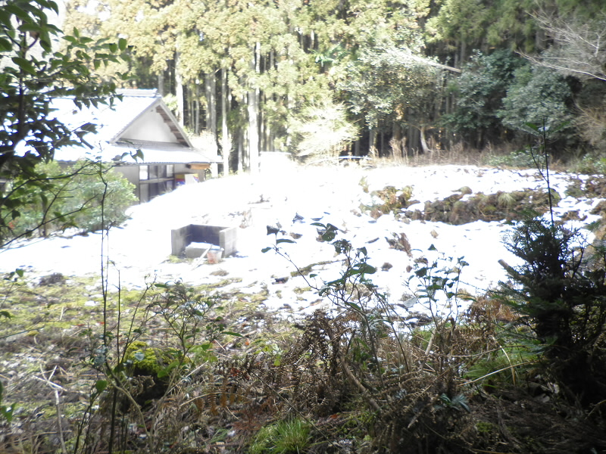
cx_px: 303
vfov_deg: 51.4
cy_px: 227
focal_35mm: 27
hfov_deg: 65.3
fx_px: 473
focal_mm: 4.9
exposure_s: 1/40
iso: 64
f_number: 3.2
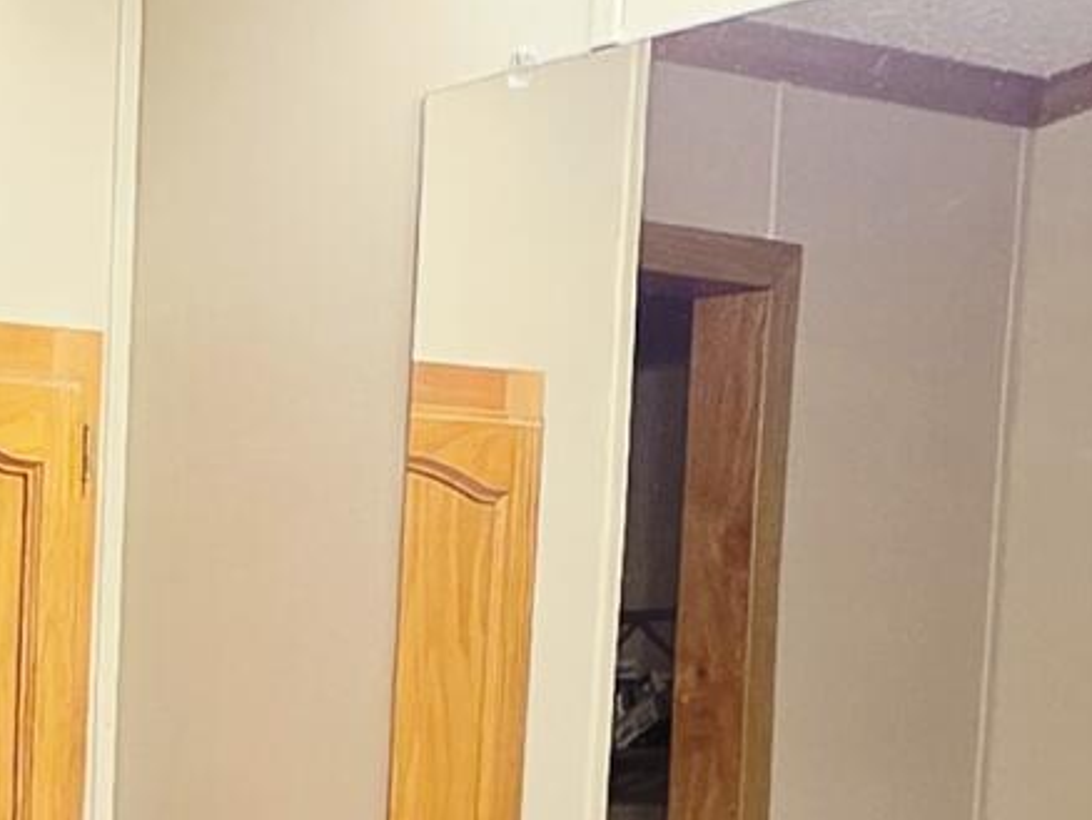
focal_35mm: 89
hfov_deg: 18.2
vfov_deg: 15.0
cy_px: 1353
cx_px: -778
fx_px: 2809
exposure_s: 1/120
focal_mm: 2.2
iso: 200
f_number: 1.9
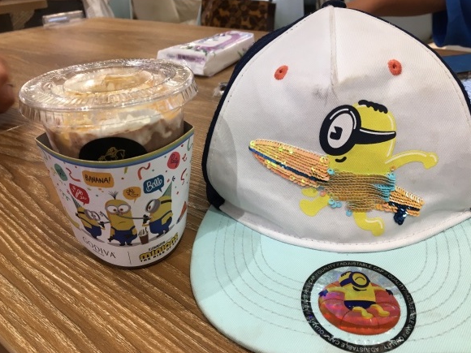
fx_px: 408
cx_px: 228
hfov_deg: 60.0
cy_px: 179
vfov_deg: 46.8
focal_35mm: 30
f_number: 2.2
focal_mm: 4.15
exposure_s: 1/33
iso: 40
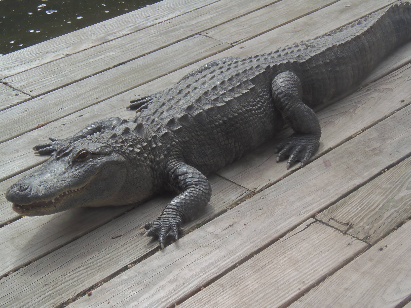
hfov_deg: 26.3
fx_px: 879
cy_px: 154
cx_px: 206
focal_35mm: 74
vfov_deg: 19.9
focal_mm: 13.7
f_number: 4.2
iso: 64
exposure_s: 1/400
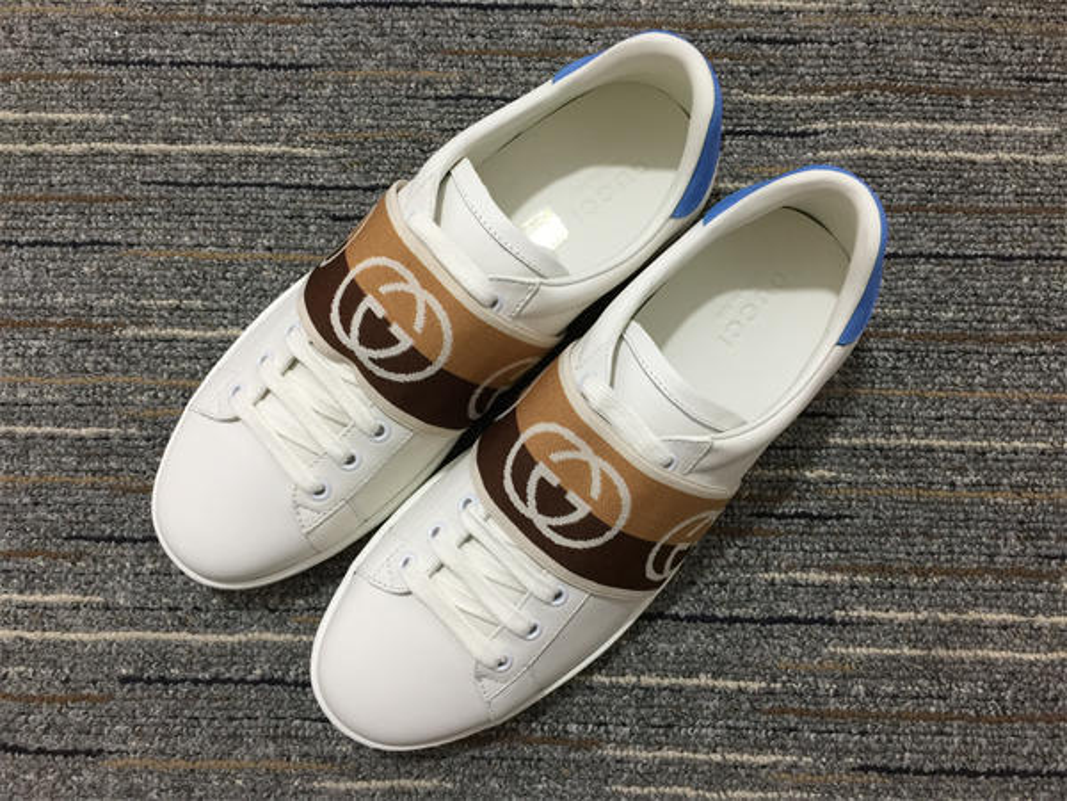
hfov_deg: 61.7
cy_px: 400
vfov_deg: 48.2
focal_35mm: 29
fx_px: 894
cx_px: 534
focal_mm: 4.15
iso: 40
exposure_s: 1/17
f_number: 2.2
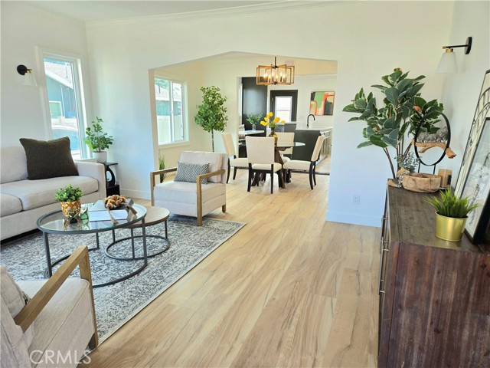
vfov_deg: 58.9
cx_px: 245
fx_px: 326
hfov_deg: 73.9
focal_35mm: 23
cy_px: 184
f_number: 1.8
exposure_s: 1/120
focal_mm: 5.4
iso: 32
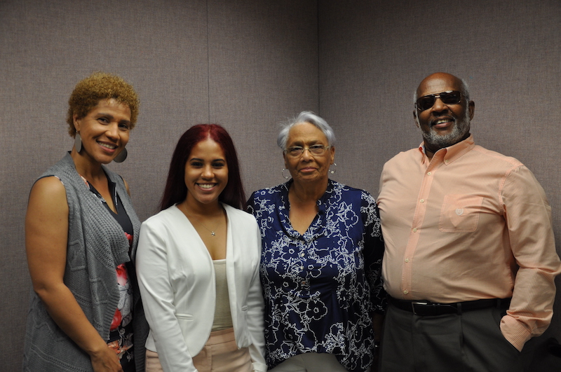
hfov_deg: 37.9
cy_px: 186
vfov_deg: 25.7
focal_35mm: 52
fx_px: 817
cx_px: 280
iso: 500
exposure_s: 1/60
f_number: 4.5
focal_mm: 35
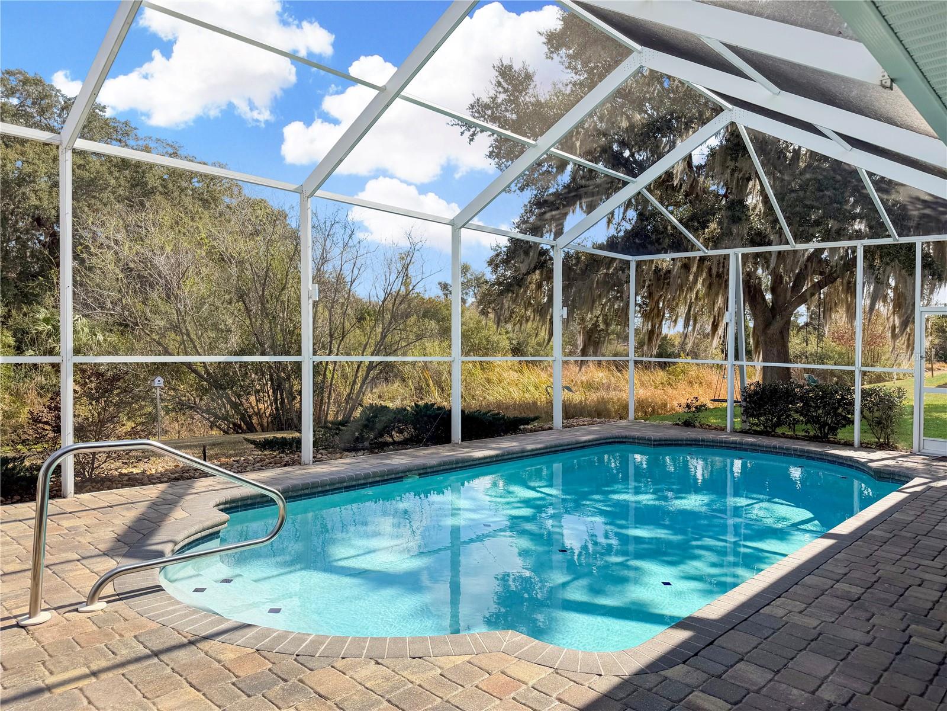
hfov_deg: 71.6
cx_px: 474
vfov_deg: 56.8
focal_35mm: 24
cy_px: 356
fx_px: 657
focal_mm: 6.76
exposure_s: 1/2232
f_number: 1.78
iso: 80
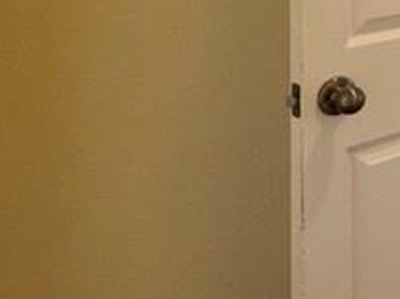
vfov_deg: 19.3
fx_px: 785
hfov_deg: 20.0
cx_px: 734
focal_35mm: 68
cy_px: -127
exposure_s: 1/60
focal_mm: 2.22
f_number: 2.2
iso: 320
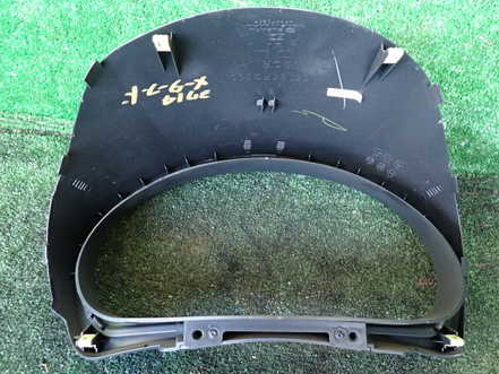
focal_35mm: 34
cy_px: 156
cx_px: 258
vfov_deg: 41.7
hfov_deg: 53.9
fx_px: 490
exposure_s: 1/30
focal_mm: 4.5
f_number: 2
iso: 320
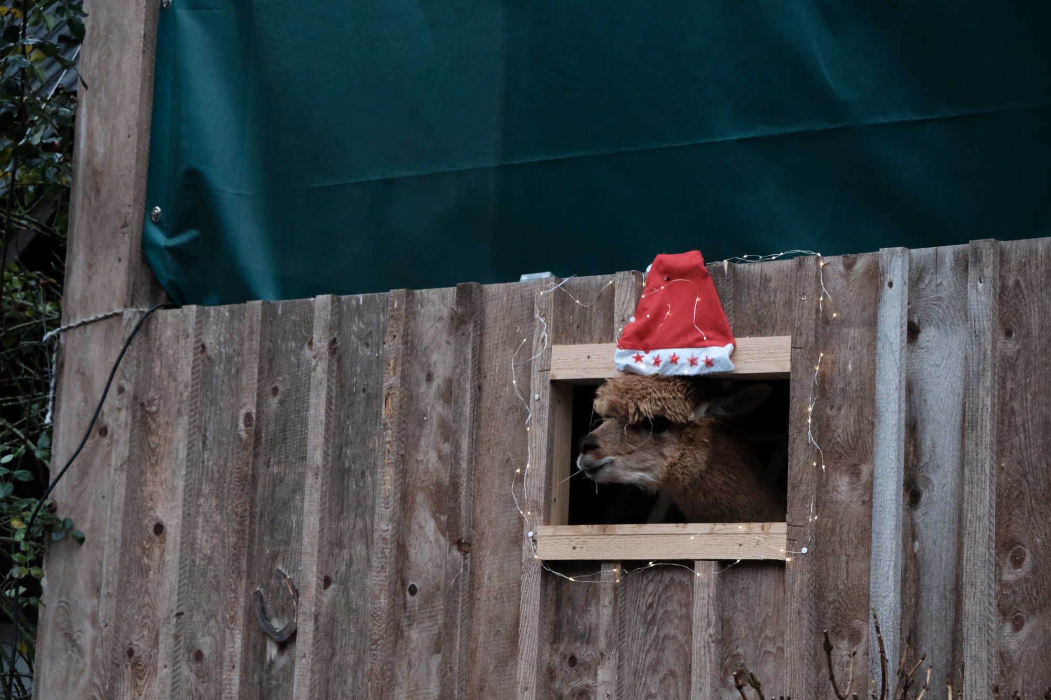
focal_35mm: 83
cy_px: 350
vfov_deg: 16.5
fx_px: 2423
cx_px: 526
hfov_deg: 24.5
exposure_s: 1/75
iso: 4000
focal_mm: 55
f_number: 5.6
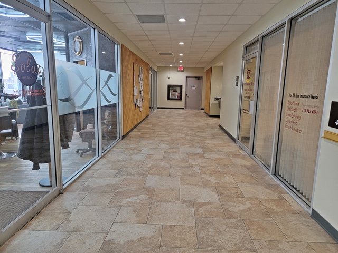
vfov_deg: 56.8
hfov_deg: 71.6
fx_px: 234
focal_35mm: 24
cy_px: 126
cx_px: 169
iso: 250
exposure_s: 1/120
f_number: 1.8
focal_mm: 6.7
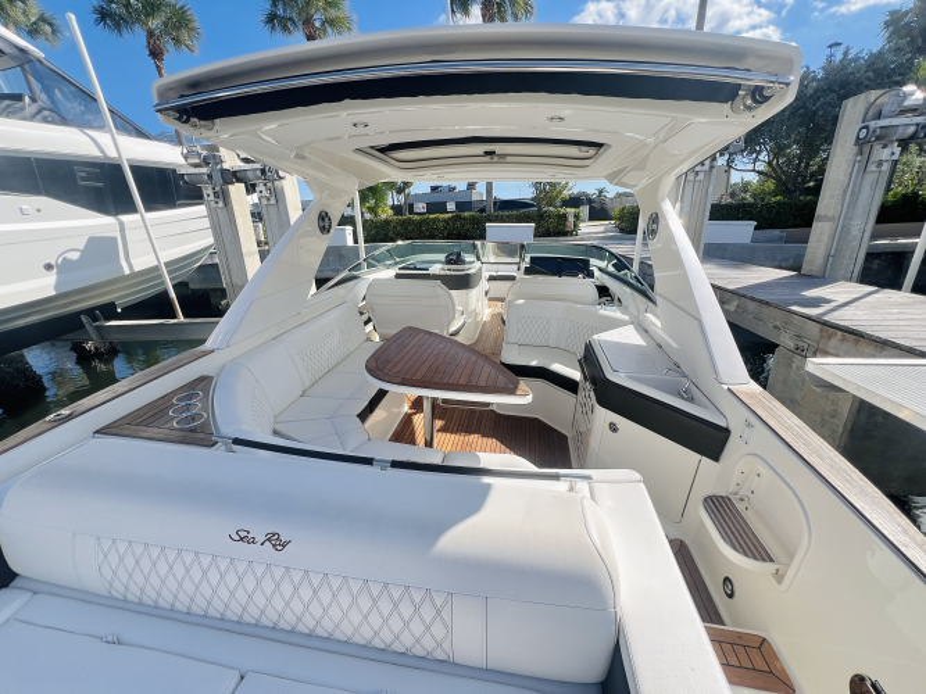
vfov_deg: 89.9
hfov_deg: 106.2
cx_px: 463
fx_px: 348
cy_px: 347
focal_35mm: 13
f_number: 1.8
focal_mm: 1.57
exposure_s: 1/1553
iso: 32
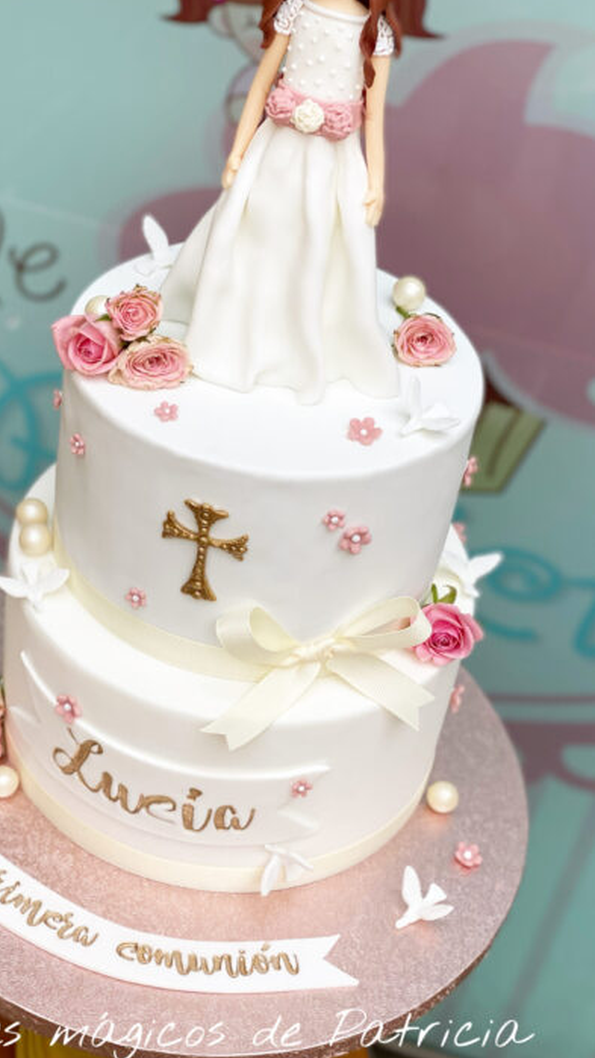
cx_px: 201
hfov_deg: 20.0
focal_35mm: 60
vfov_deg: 34.9
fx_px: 1683
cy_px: 542
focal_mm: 6
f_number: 2
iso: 20
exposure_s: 1/1115
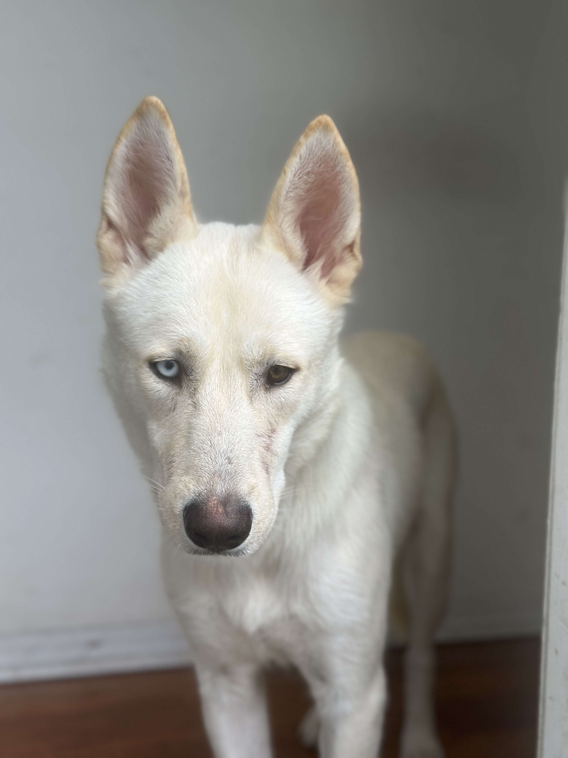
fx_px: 1050
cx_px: 284
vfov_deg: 39.7
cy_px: 379
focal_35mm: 48
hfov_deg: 30.3
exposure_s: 1/372
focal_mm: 6.86
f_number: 1.78
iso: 80
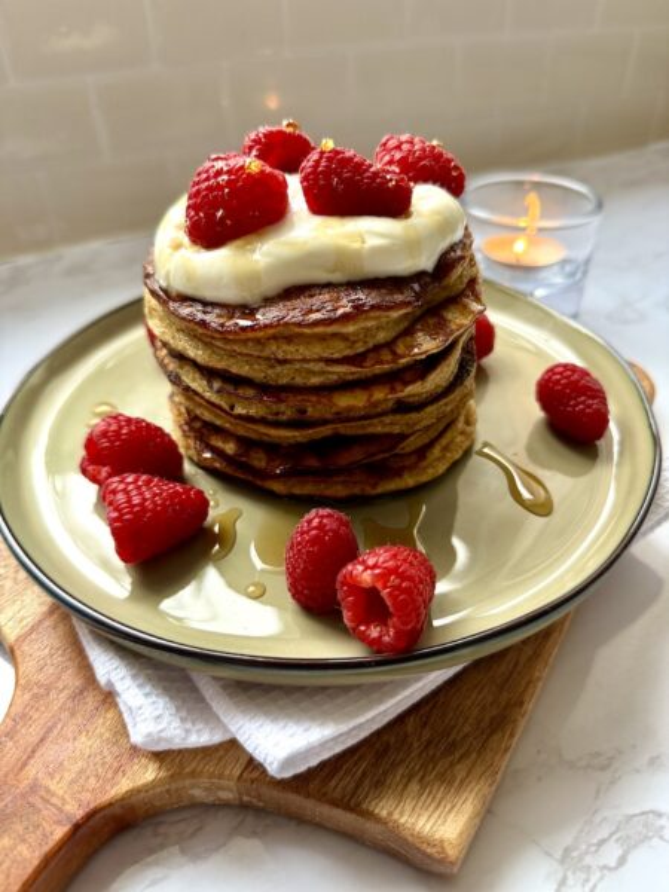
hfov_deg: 56.8
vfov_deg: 71.6
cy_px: 446
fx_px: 618
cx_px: 334
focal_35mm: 24
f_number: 1.78
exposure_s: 1/107
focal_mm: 6.76
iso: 200
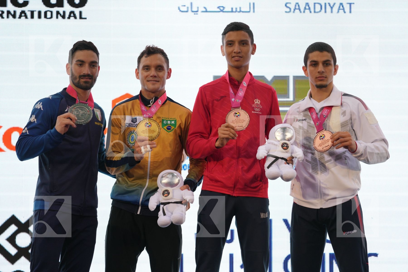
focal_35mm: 200
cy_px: 136
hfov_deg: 10.3
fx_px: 2266
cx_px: 204
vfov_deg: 6.9
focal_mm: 200
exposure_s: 1/250
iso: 400
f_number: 2.8
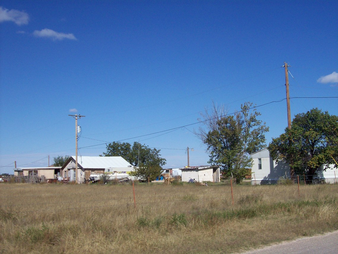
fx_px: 439
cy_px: 127
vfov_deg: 32.2
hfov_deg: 42.1
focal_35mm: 45
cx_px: 169
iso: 80
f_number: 5.4
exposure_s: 1/1285
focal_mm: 7.6
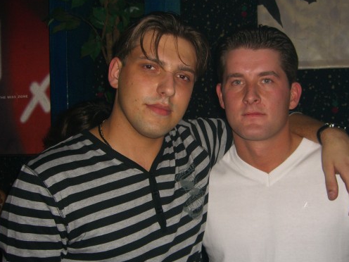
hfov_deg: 41.1
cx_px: 204
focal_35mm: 46
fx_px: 464
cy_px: 139
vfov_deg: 31.5
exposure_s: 1/60
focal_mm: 7.9
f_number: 2.8
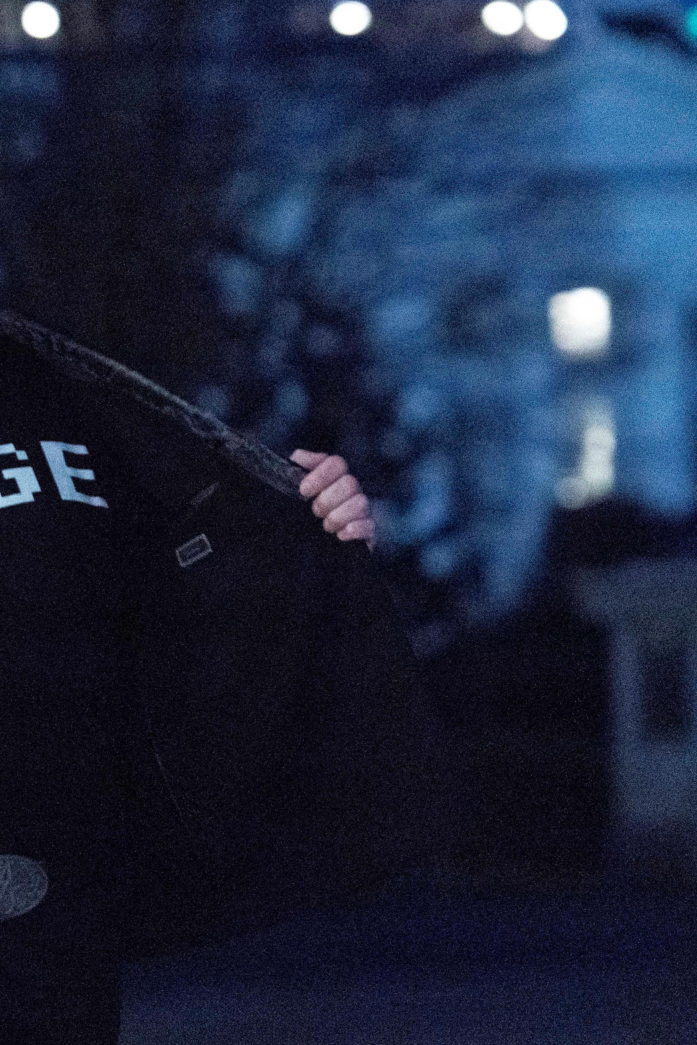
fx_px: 4646
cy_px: 524
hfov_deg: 8.5
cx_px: -69
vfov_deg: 12.8
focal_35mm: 160
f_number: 3.2
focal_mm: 106
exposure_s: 1/160
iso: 8000
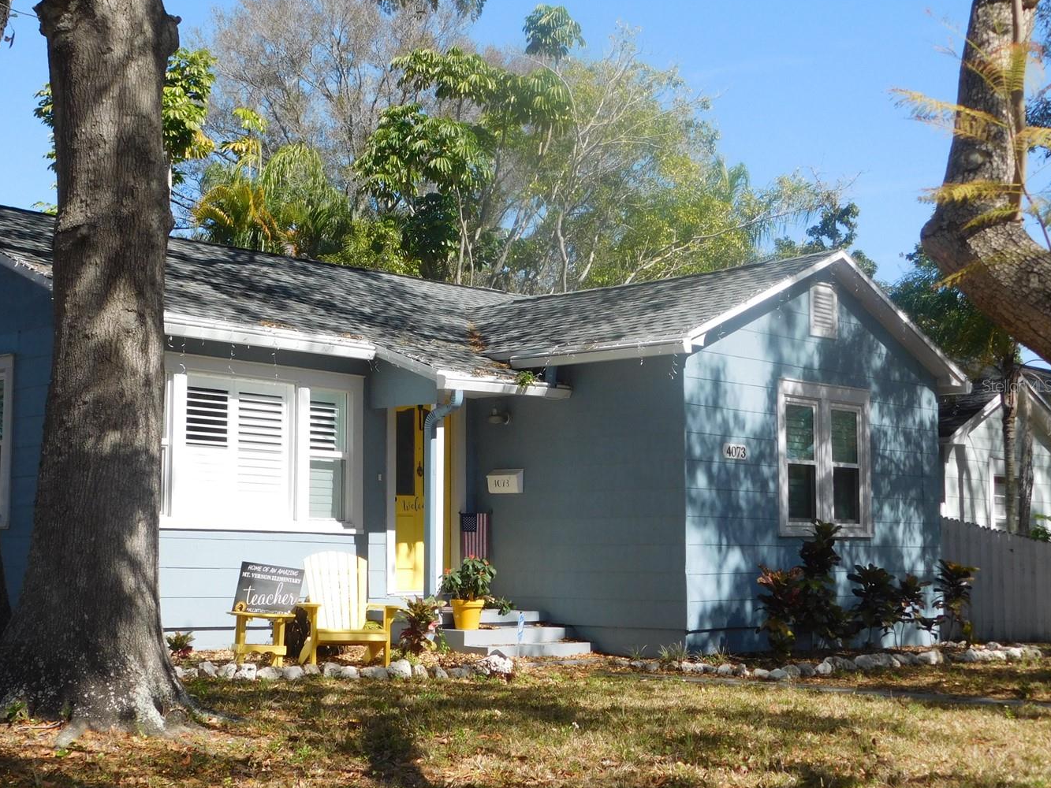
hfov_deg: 35.4
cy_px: 385
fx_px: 1640
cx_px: 426
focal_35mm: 54
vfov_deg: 27.0
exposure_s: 1/800
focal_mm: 8
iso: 125
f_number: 3.7
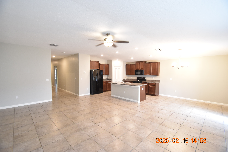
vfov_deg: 77.3
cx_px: 114
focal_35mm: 15
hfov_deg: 100.4
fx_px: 95
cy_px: 76
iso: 800
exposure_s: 1/30
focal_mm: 10
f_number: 3.5
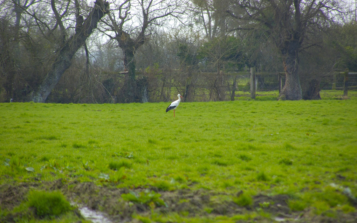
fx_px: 2987
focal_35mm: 307
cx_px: 179
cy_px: 110
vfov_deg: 4.3
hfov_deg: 6.8
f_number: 6.3
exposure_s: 1/250
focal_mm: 200
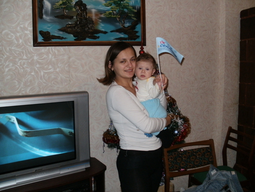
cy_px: 96
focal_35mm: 36
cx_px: 128
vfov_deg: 39.7
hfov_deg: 51.3
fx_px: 265
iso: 125
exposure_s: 1/30
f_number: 3.5
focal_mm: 6.3
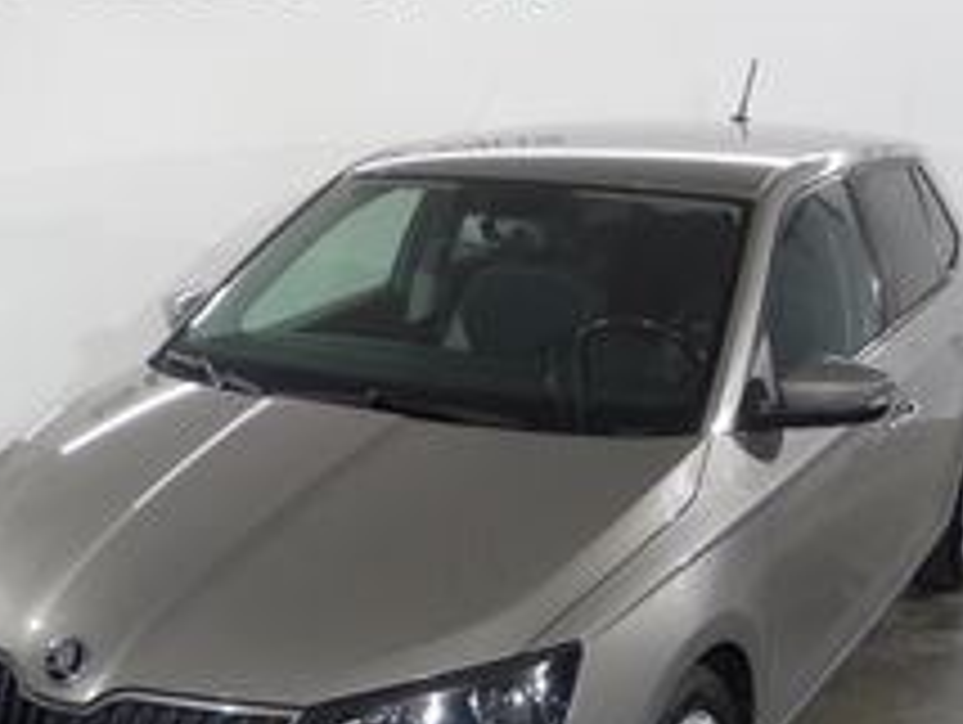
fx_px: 1560
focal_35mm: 56
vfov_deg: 25.9
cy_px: 517
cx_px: 464
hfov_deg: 34.3
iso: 160
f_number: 3.3
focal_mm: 5.2
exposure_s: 1/30
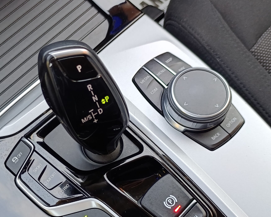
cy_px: 149
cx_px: 99
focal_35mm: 43
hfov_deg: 42.5
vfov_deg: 34.5
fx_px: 345
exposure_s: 1/100
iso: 200
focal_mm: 6.14
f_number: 1.6
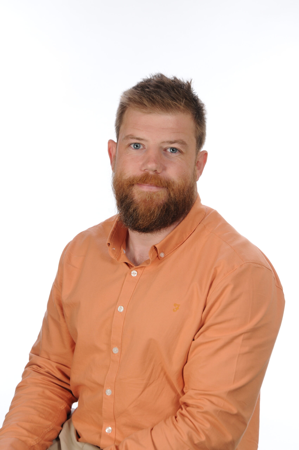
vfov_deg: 17.1
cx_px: 150
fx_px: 1499
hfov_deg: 11.4
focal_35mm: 120
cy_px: 225
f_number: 11
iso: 200
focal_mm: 80
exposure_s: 1/160
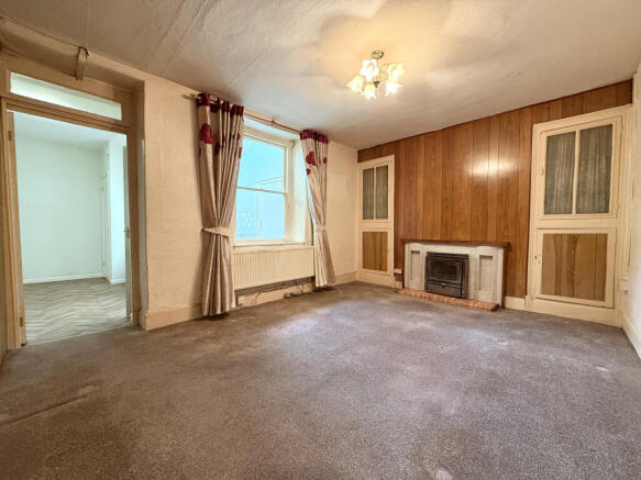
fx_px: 259
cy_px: 240
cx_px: 320
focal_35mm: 14
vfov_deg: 85.7
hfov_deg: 102.1
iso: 320
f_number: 2.2
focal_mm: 2.22
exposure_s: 1/50
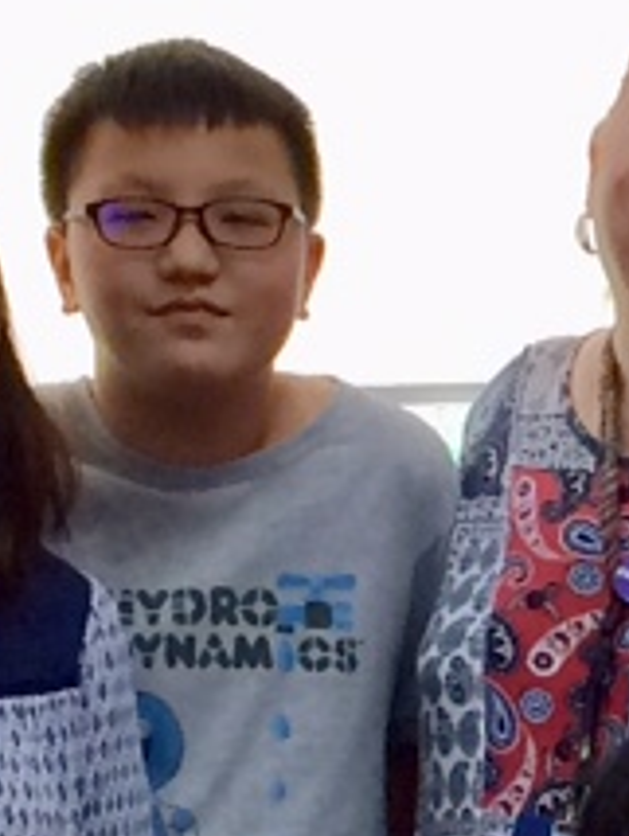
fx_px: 5344
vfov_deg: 8.8
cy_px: 1137
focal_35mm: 221
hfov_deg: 6.4
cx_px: 1629
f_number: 2.2
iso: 40
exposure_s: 1/33
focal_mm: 4.15
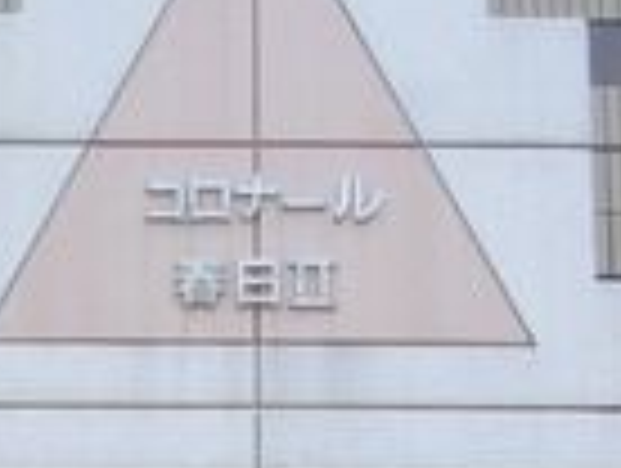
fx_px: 2803
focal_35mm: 156
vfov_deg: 9.2
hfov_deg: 12.6
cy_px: 770
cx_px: 198
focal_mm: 4.8
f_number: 4
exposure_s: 1/200
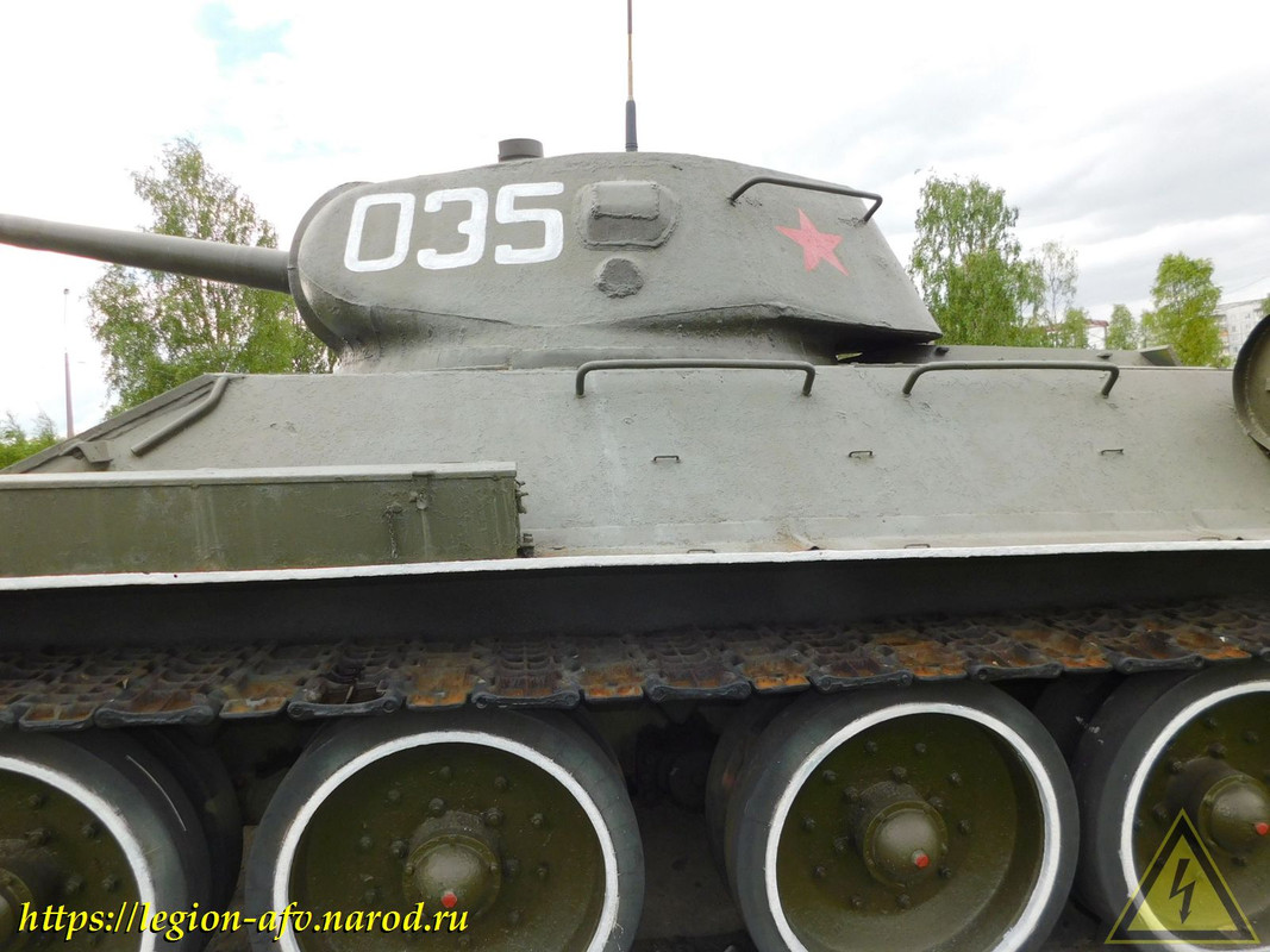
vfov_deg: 58.9
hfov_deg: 73.9
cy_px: 476
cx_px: 635
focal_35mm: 23
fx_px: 844
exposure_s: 1/640
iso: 125
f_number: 3
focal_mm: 4
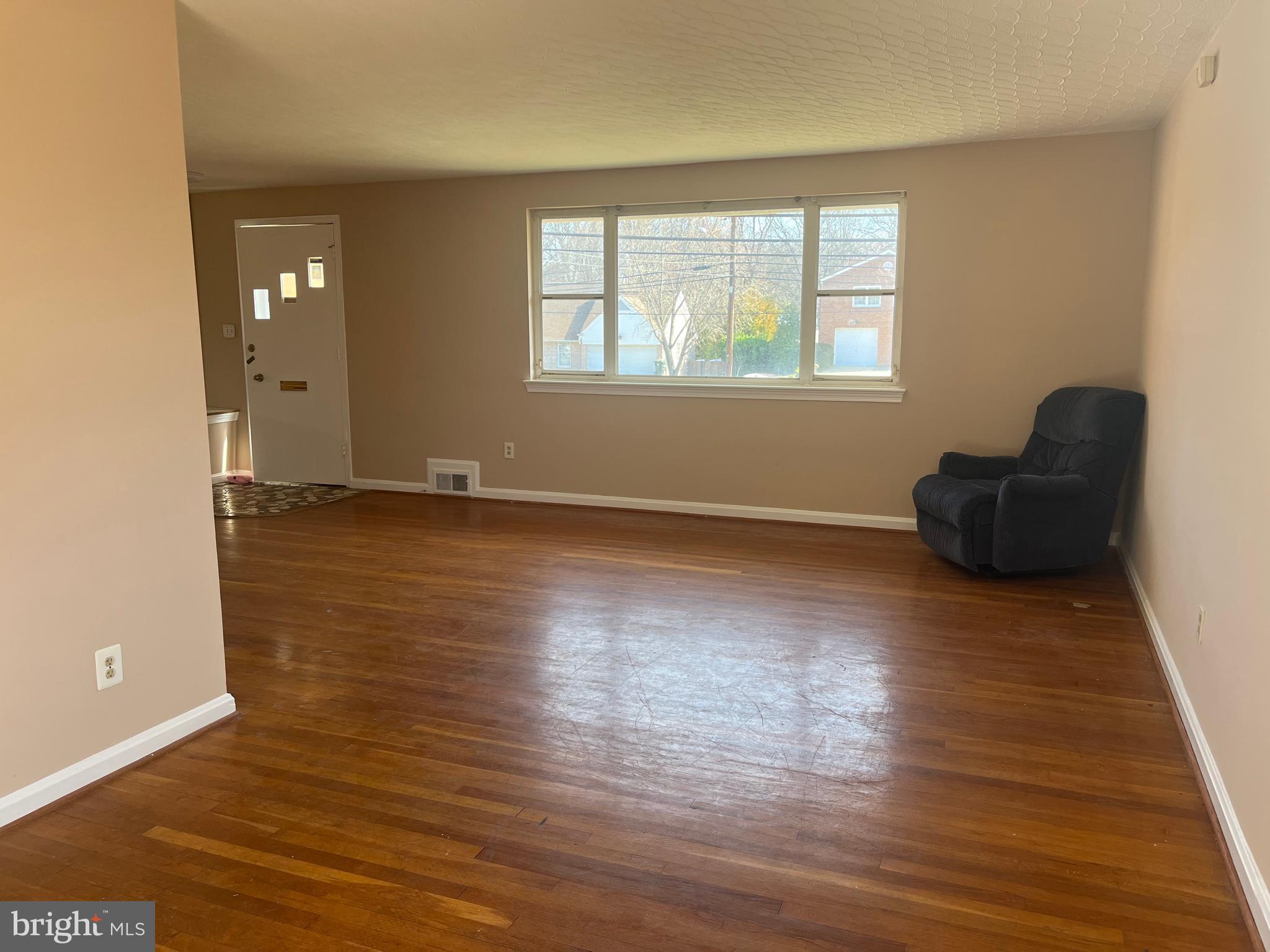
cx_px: 635
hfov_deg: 67.3
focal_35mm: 26
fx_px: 954
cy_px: 476
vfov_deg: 53.1
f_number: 1.6
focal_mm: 5.1
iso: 50
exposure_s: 1/164
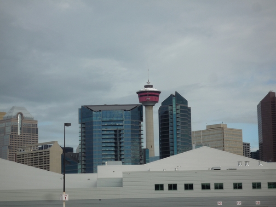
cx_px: 138
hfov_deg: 19.6
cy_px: 104
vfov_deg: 14.8
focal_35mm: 100
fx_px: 797
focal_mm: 17.6
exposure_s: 1/320
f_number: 5.6
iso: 100
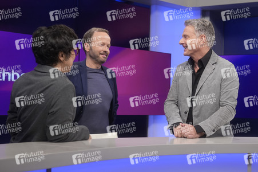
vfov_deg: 29.8
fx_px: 322
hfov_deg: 43.6
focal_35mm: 45
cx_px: 129
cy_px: 86
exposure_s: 1/250
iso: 640
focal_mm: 30
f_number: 2.2
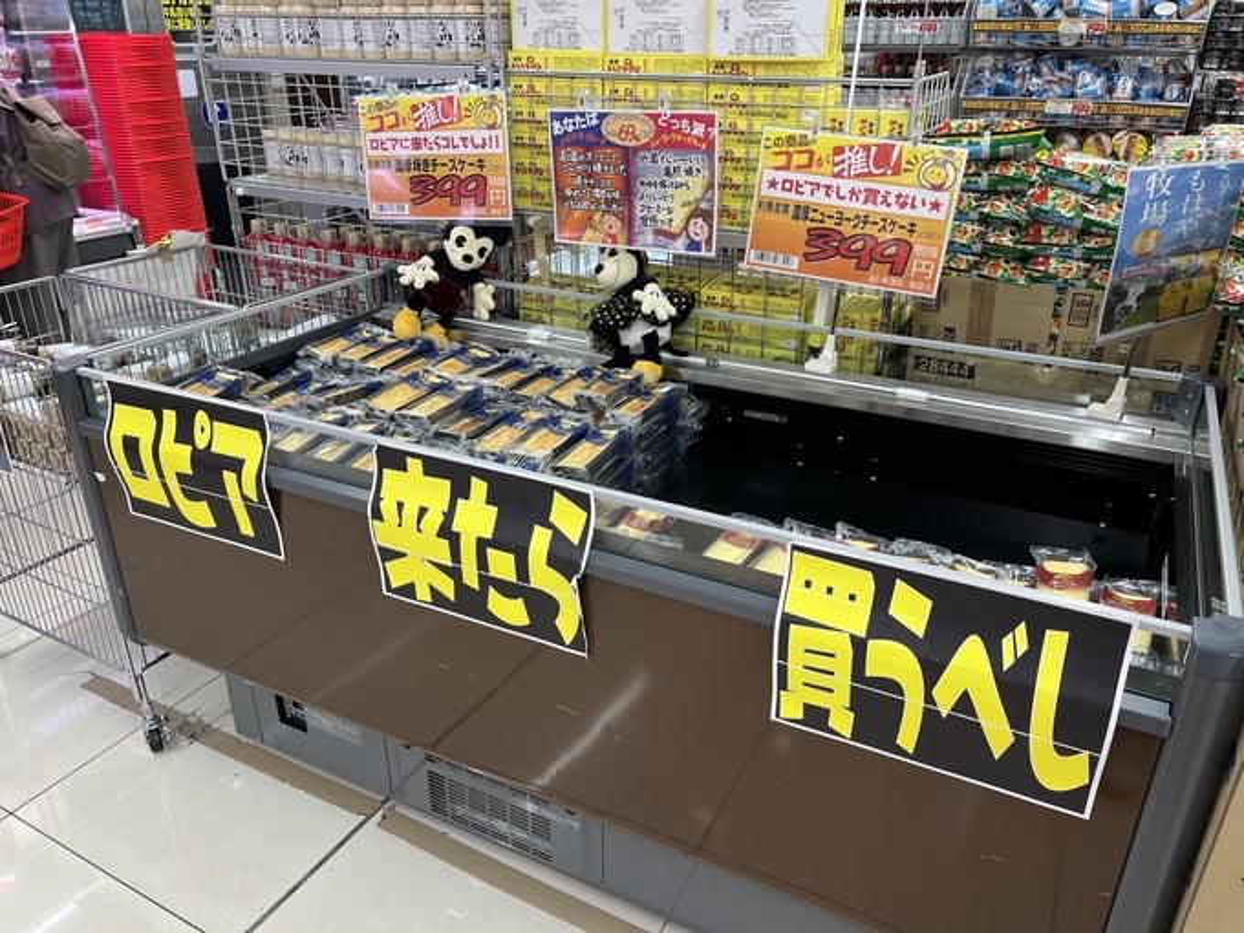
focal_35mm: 26
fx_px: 934
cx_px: 622
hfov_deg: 67.3
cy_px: 466
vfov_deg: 53.1
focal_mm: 5.1
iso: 64
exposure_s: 1/122
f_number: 1.6
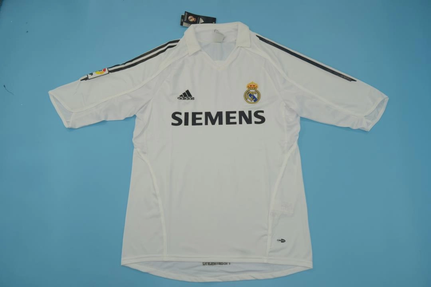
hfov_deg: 61.9
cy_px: 144
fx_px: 359
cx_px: 216
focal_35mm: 30
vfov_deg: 43.6
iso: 200
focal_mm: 20
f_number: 5.6
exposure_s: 1/200
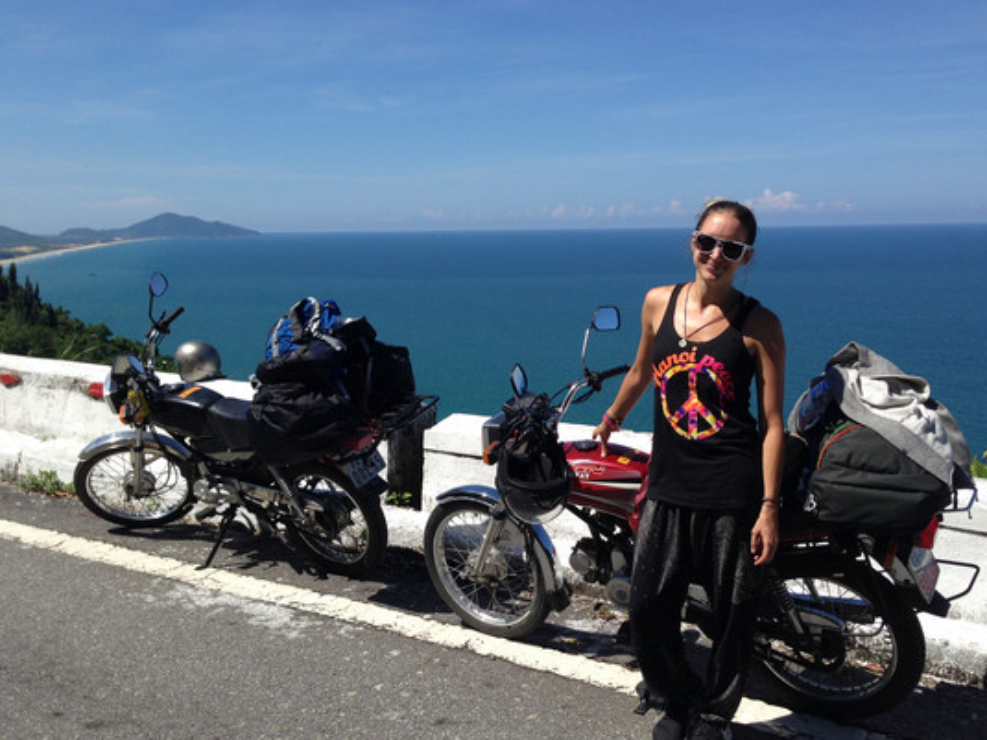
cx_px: 524
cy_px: 388
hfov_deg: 50.1
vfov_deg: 38.6
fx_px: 1055
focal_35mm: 37
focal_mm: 4.12
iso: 50
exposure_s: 1/1938
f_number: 2.4
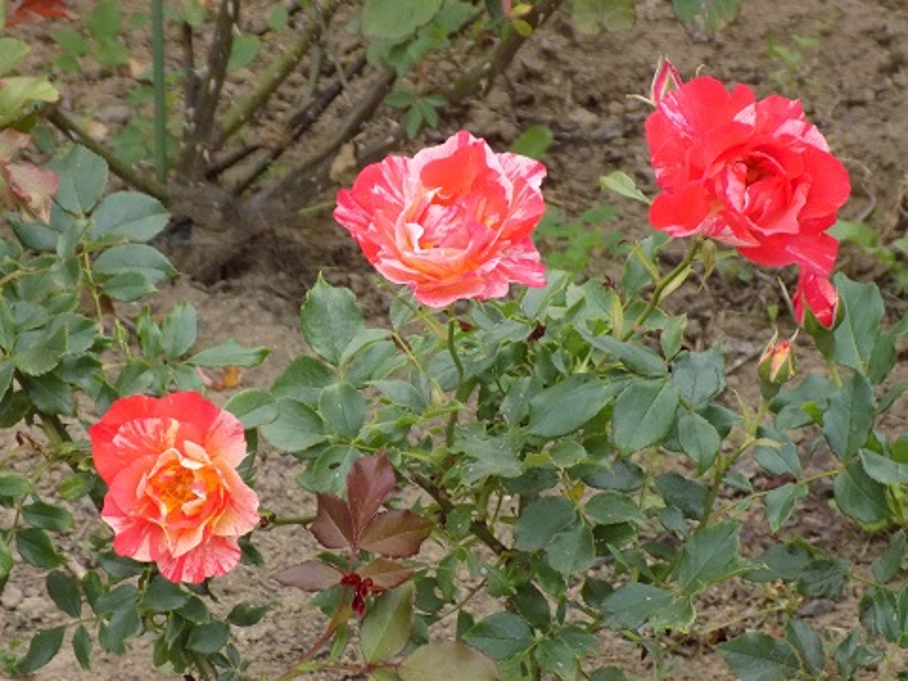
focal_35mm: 154
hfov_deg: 12.8
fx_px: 4040
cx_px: 454
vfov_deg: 9.6
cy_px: 340
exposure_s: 1/25
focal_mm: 27.3
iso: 400
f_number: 5.2
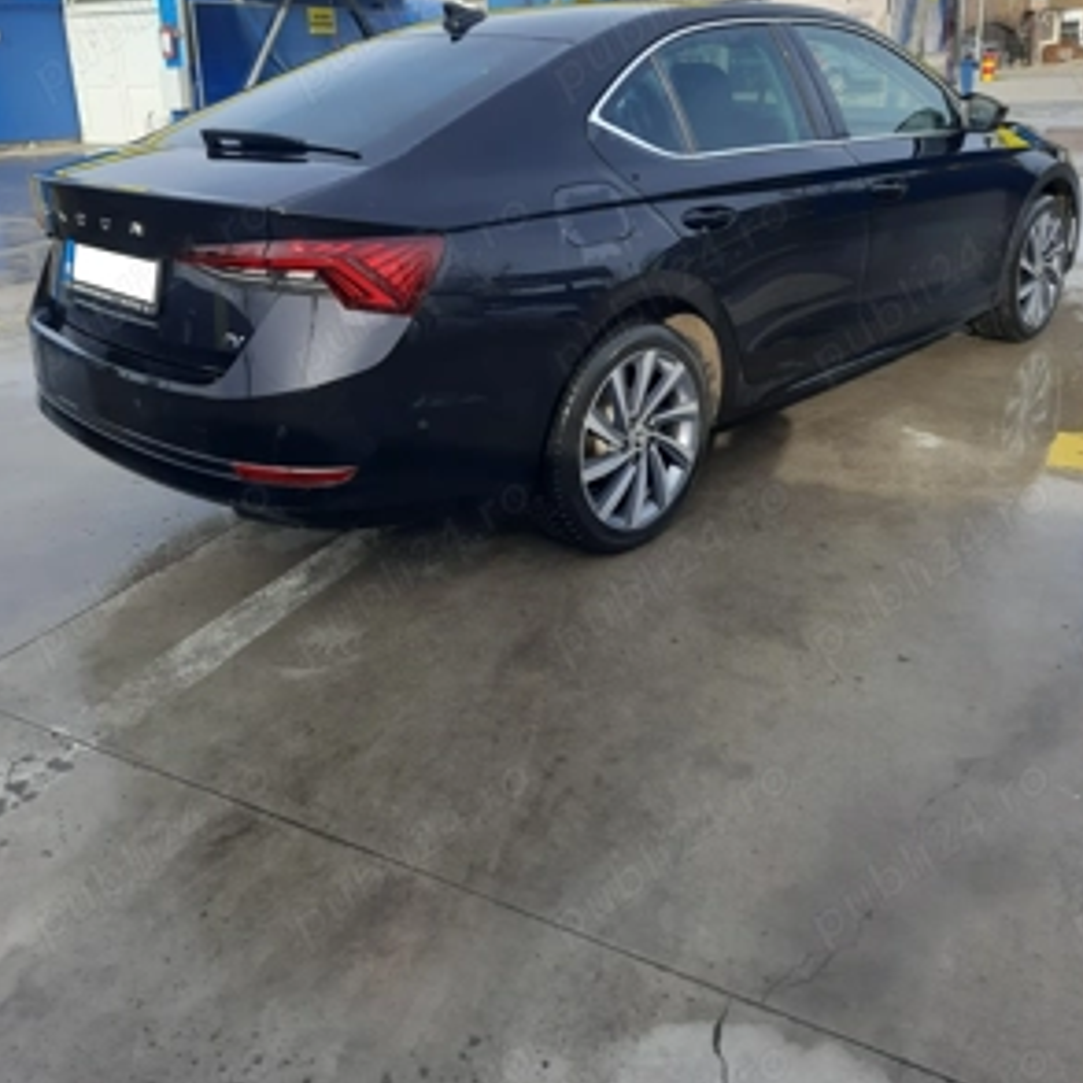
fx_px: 1026
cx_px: 540
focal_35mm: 29
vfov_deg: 54.3
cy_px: 347
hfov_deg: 55.6
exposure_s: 1/380
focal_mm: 5.23
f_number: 1.8
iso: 20
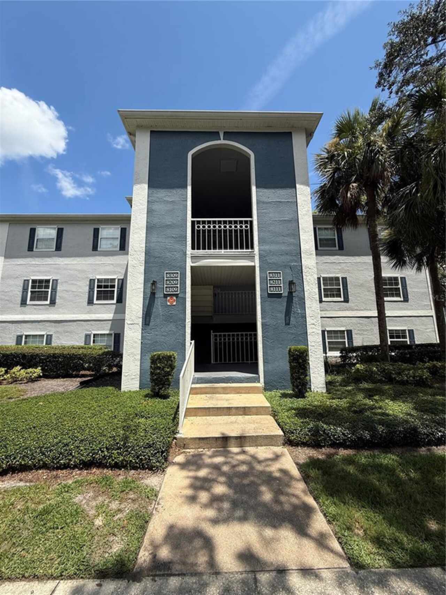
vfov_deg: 102.1
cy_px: 298
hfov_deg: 85.7
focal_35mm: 14
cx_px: 223
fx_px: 240
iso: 50
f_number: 2.2
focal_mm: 2.22
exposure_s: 1/1534
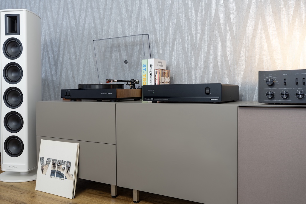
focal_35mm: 32
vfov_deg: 41.1
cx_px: 153
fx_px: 272
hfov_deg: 58.7
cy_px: 102
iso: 125
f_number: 11
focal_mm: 32
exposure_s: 1/3
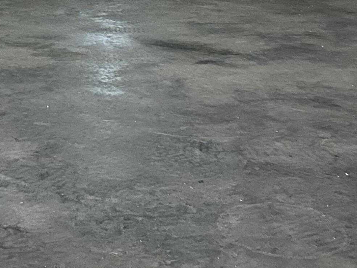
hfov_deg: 24.5
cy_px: -126
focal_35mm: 79
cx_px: 103
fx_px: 815
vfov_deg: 17.0
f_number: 1.5
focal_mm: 5.7
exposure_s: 1/9
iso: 640
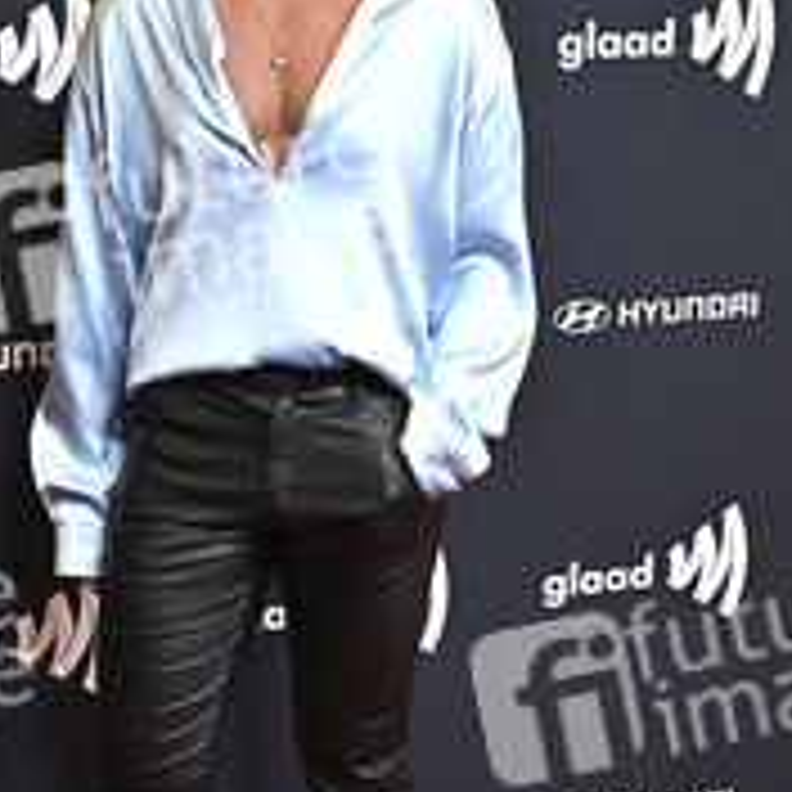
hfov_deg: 21.3
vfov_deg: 21.4
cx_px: 292
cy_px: 454
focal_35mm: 81
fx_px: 2097
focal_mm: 42
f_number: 5.6
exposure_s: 1/250
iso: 4000
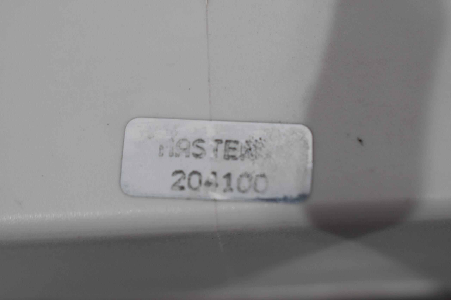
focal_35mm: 78
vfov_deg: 17.5
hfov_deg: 26.0
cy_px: 150
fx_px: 977
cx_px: 226
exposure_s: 1/160
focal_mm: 52
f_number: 5.6
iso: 800
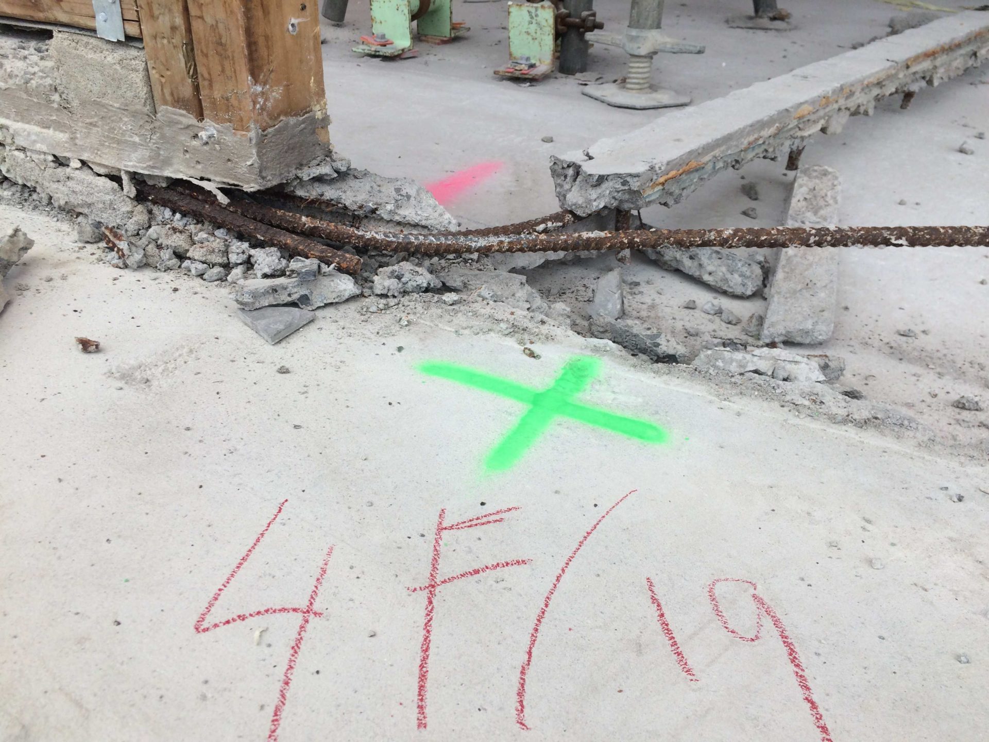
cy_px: 371
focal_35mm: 29
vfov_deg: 48.2
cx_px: 494
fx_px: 829
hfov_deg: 61.7
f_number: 2.2
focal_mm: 4.15
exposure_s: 1/100
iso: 40
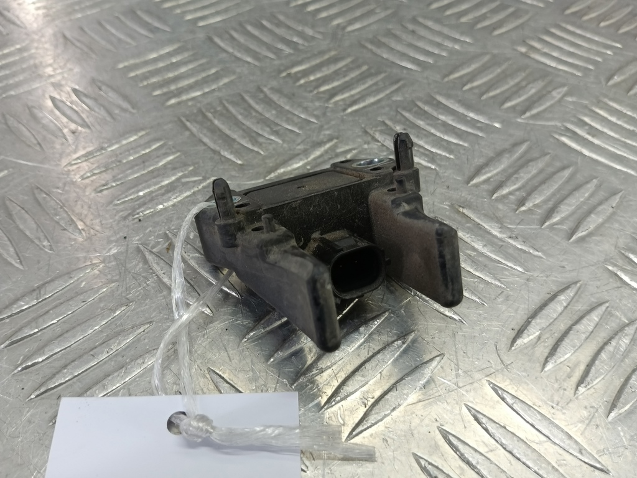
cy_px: 239
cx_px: 318
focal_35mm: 27
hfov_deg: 65.3
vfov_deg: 51.4
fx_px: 497
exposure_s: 1/50
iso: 117
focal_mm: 4.11
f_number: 1.6
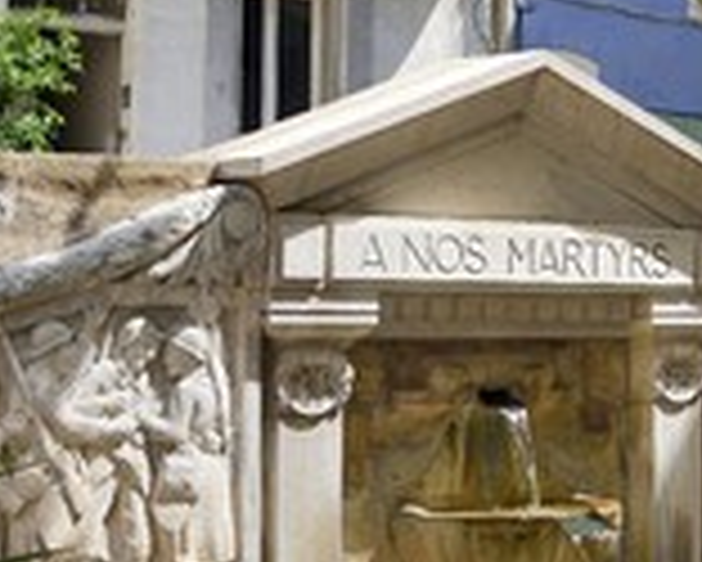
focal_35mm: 96
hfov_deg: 19.6
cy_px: 238
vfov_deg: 16.0
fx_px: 1996
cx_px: 616
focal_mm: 38
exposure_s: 1/160
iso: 200
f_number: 10
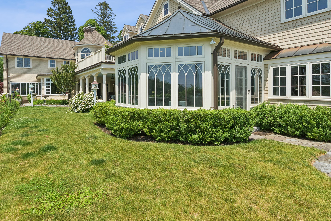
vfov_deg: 61.5
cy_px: 90
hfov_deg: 83.8
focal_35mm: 20
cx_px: 154
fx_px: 184
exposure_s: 1/800
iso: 320
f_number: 7.1
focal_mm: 16
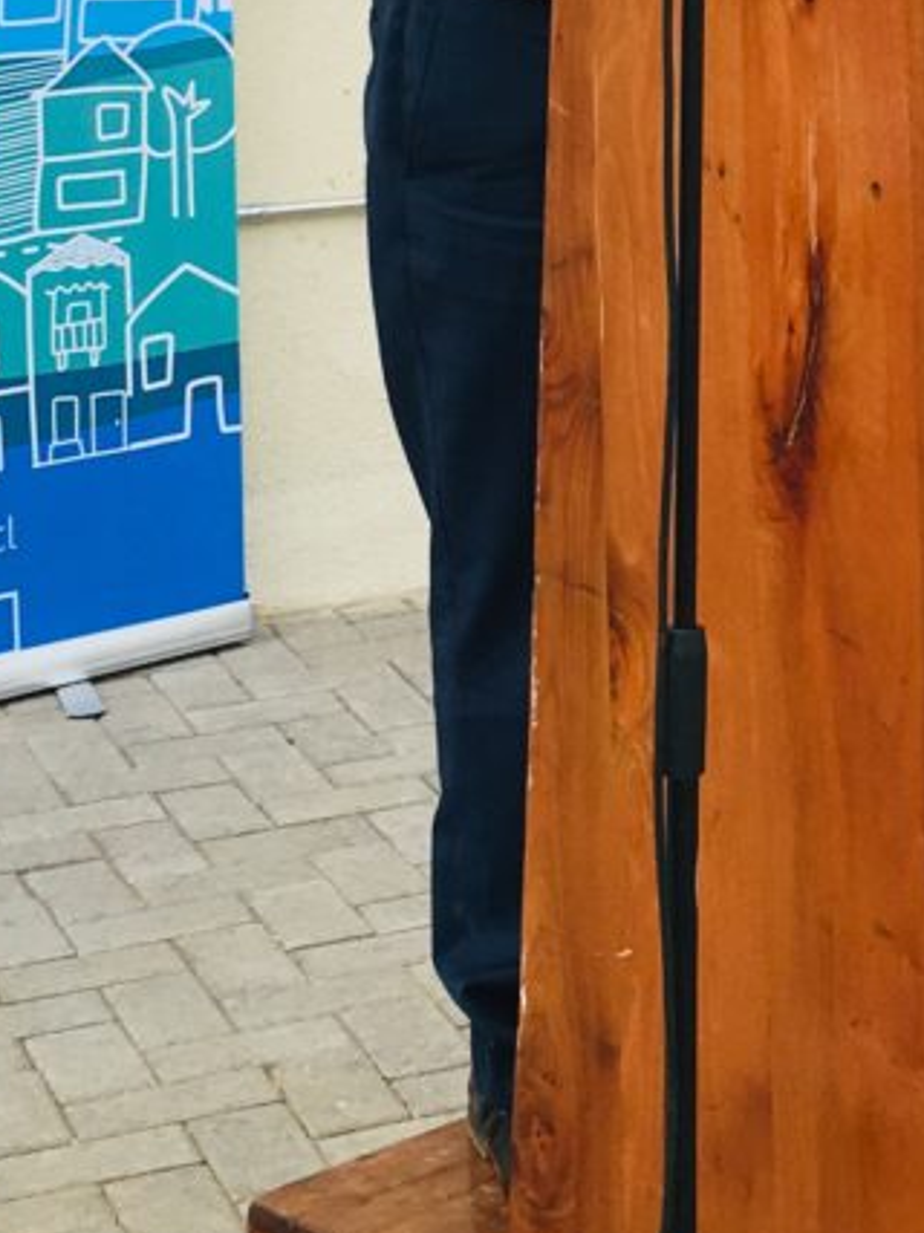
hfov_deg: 13.6
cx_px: 1051
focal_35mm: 106
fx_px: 3774
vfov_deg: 17.6
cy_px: -260
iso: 25
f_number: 2.2
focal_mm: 4.15
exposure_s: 1/223
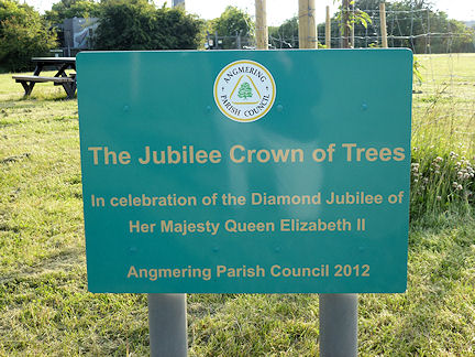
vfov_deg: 28.0
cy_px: 178
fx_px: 714
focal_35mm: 52
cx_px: 238
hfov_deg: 36.8
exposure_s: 1/125
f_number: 4.3
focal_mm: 9.4
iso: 100
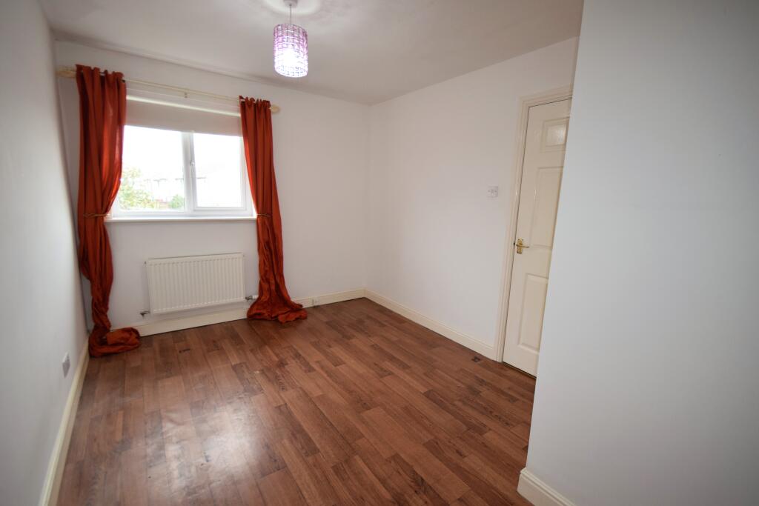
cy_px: 253
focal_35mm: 15
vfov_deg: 77.3
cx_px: 380
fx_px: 316
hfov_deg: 100.4
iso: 800
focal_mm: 10
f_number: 5
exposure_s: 1/100
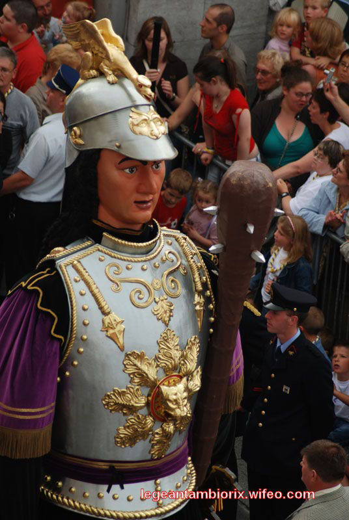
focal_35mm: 232
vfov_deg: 8.8
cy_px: 260
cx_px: 174
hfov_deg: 5.9
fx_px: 3369
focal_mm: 155
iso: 100
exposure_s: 1/250
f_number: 4.5
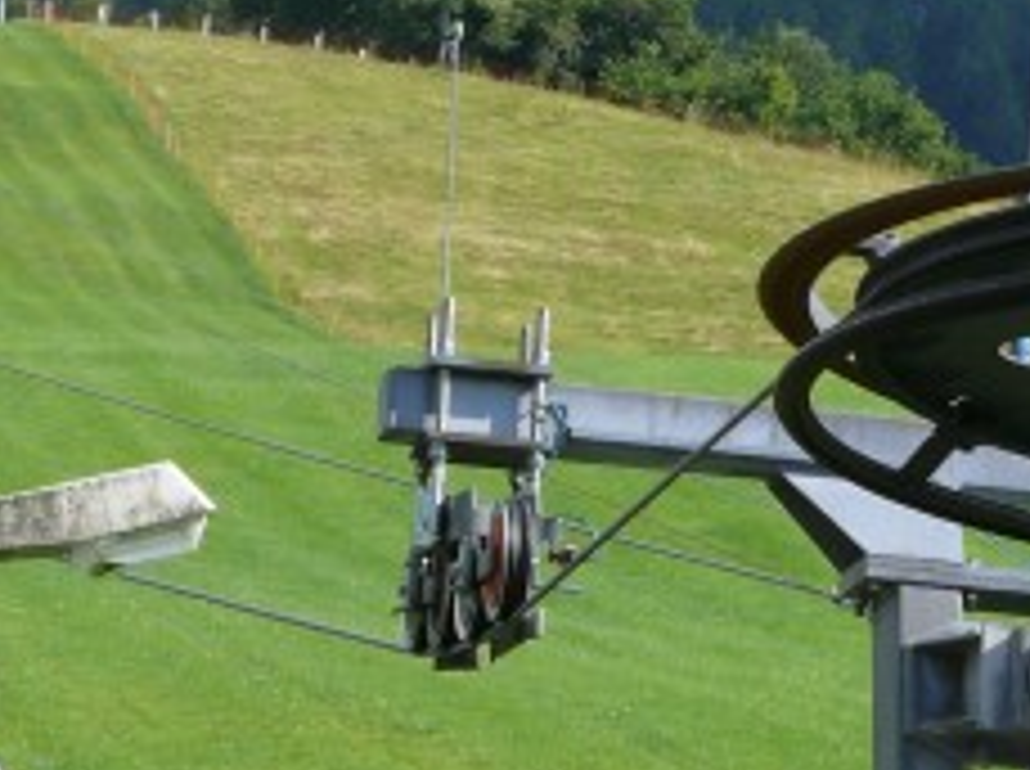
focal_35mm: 315
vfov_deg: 4.7
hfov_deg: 6.2
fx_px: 9358
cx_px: 1430
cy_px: 928
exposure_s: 1/400
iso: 100
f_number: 5.6
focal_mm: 18.9
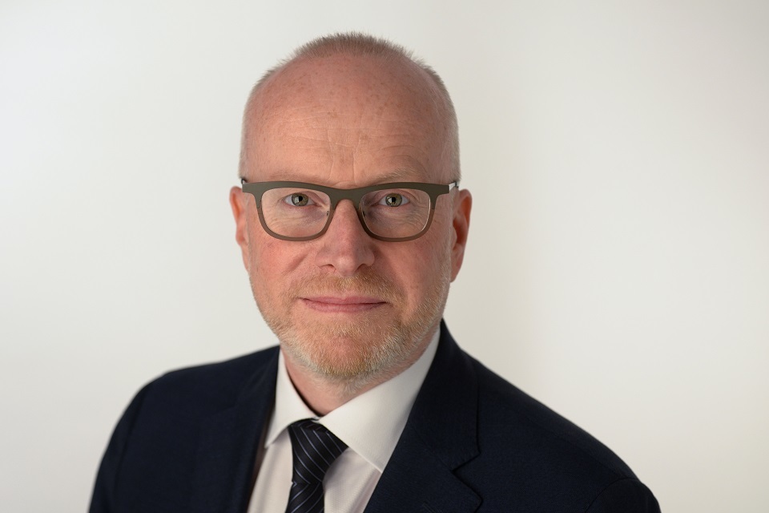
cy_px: 256
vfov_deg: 19.5
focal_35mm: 70
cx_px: 384
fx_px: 1495
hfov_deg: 28.8
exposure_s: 1/100
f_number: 3.5
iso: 1000
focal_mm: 70
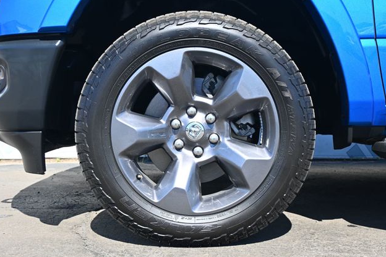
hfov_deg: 47.6
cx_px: 192
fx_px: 437
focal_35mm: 41
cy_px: 128
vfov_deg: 32.8
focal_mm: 26.5
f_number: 5
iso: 200
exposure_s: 1/250
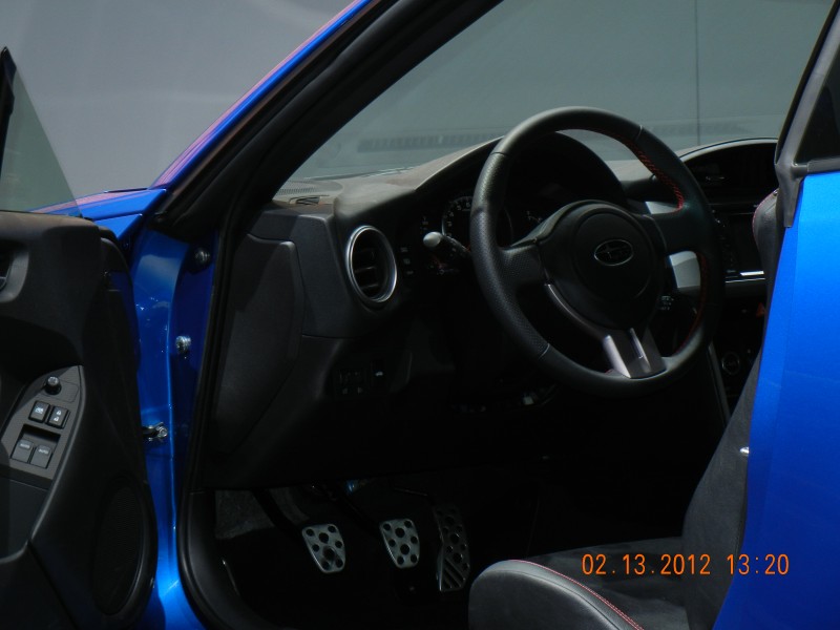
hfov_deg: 14.8
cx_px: 420
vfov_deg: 11.1
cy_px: 315
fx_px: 3227
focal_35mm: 133
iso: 200
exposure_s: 1/60
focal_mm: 24
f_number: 4.6
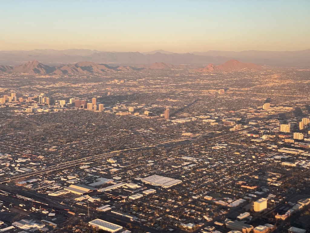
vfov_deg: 28.0
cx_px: 155
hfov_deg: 36.8
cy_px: 116
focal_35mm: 52
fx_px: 466
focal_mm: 6
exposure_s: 1/448
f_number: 2
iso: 40
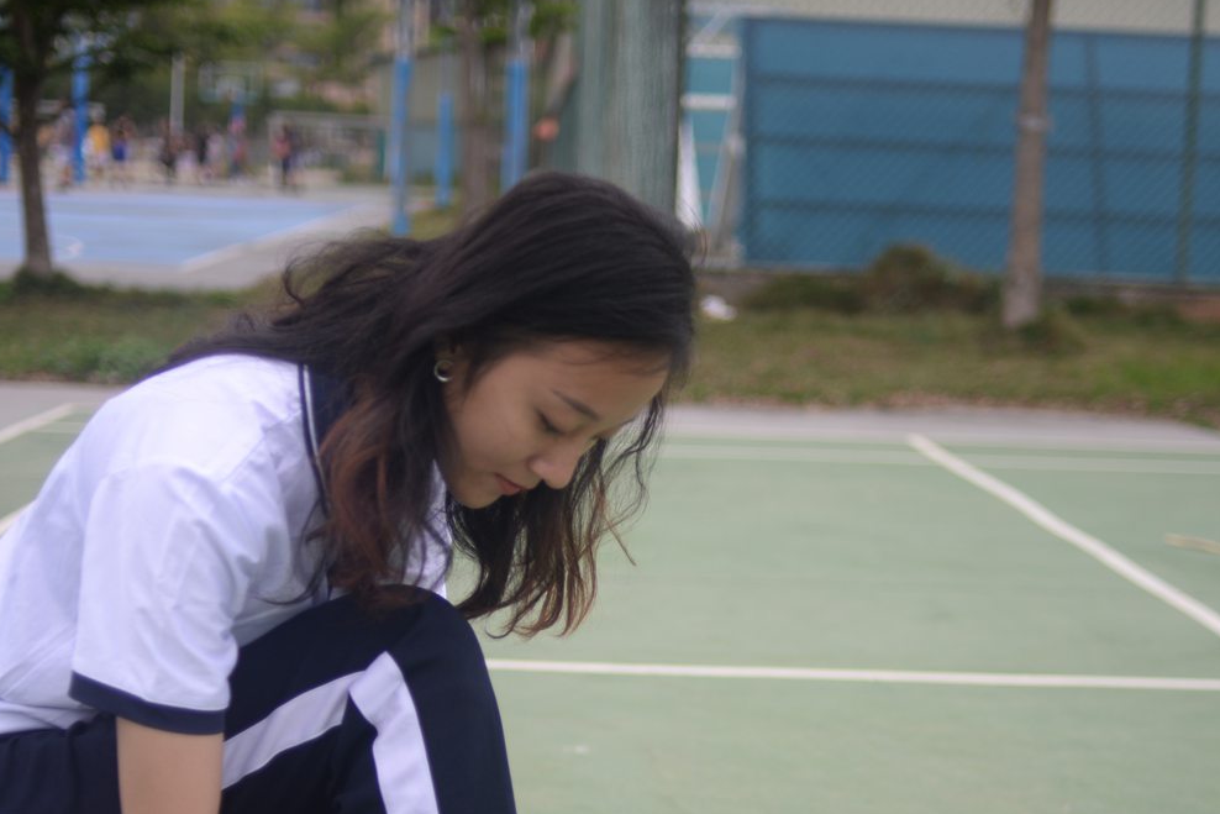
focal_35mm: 69
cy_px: 593
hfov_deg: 29.2
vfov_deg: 19.6
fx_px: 2339
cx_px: 649
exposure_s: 1/500
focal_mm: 35
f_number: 2
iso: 125
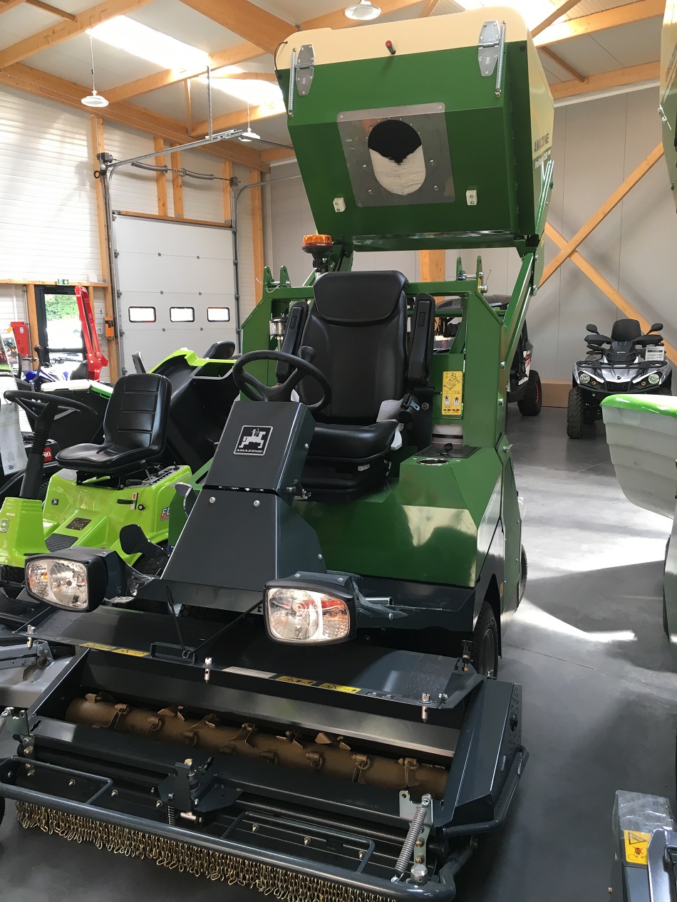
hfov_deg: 48.2
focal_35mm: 29
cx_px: 338
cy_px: 451
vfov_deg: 61.7
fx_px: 756
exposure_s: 1/33
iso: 32
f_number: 2.2
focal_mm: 4.15
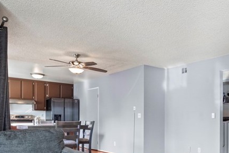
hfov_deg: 54.6
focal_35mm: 33
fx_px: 210
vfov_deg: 38.0
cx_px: 171
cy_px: 130
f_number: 9
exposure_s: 1/15
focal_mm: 14
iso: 2000
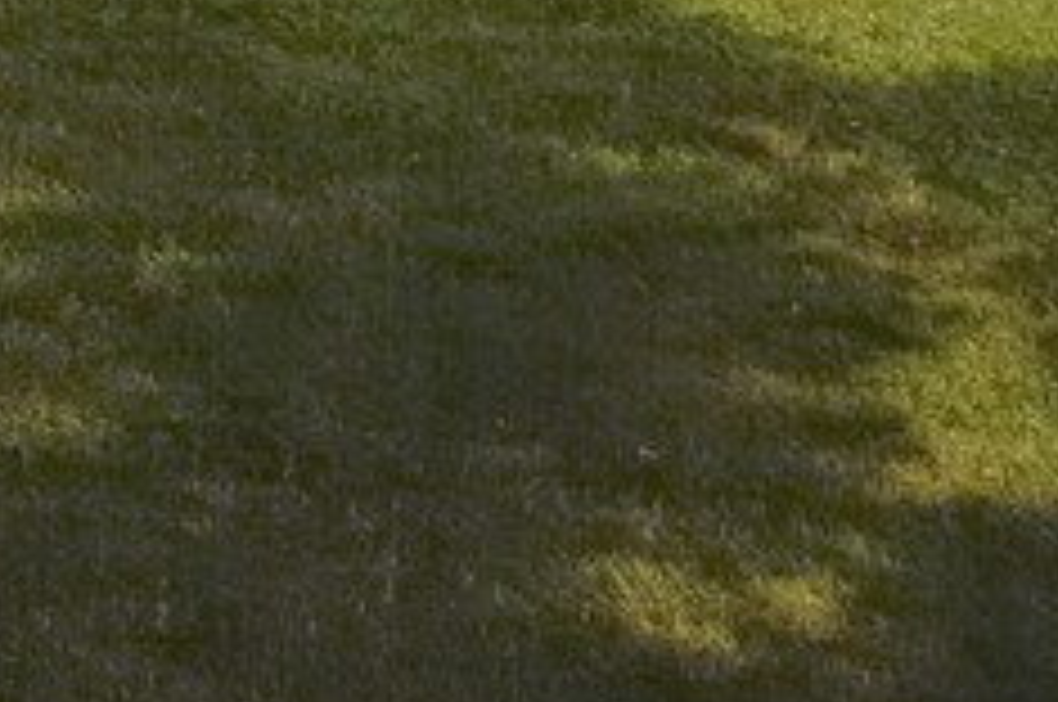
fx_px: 4197
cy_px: -1530
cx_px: -1238
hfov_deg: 12.2
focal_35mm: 143
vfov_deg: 8.0
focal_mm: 14
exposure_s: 1/100
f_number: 13
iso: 100
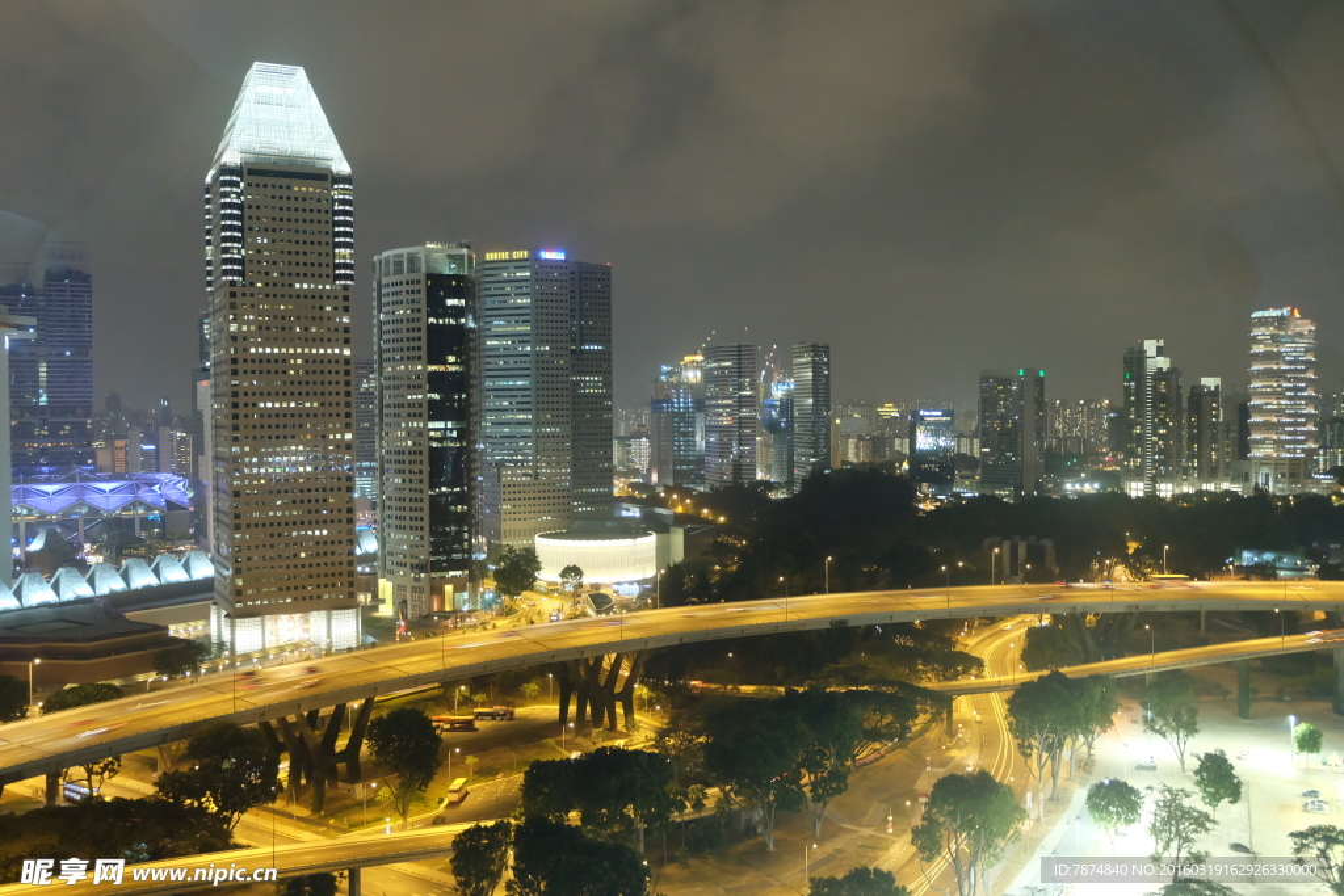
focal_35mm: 33
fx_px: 1232
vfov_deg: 40.0
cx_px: 672
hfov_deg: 57.2
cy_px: 448
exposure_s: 1/4.3
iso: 3200
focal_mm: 22.2
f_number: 4
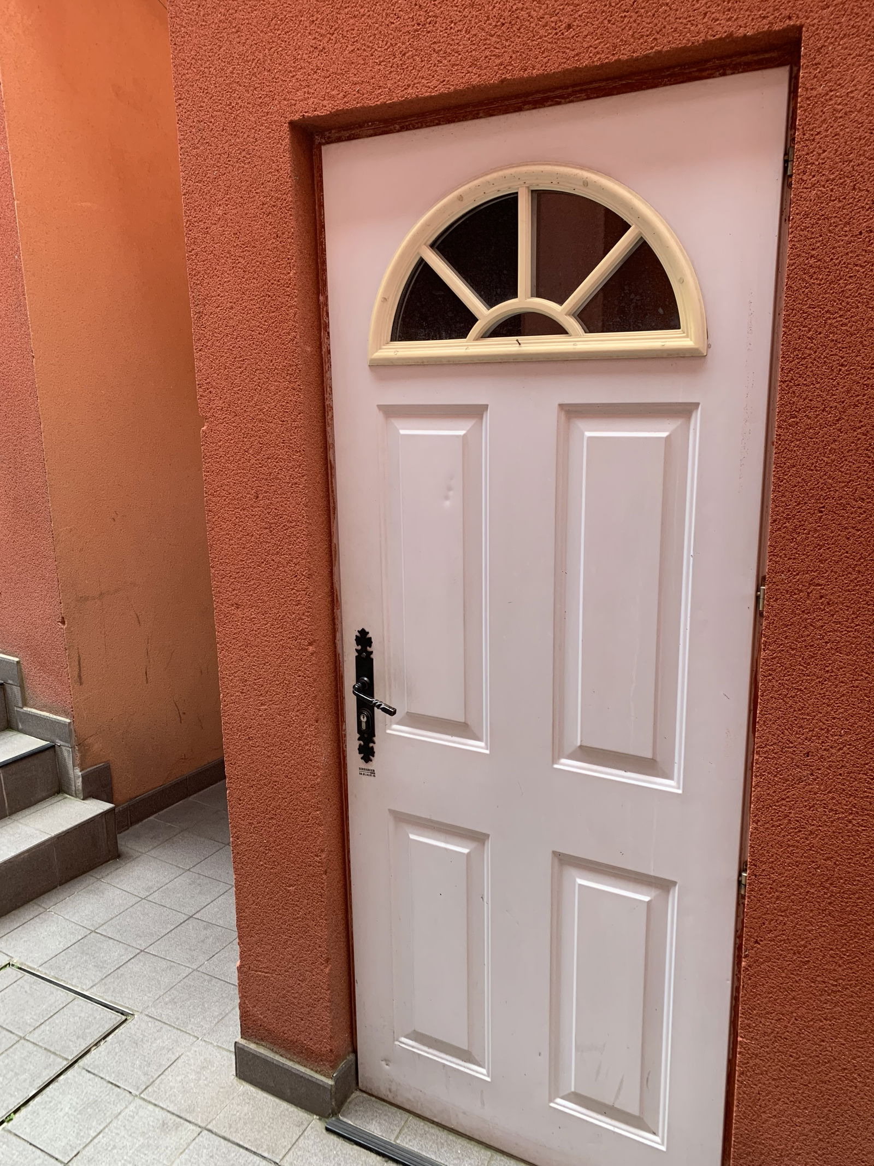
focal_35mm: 26
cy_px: 583
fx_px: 875
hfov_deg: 53.1
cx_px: 437
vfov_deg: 67.3
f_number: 1.8
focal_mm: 4.25
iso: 100
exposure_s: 1/121
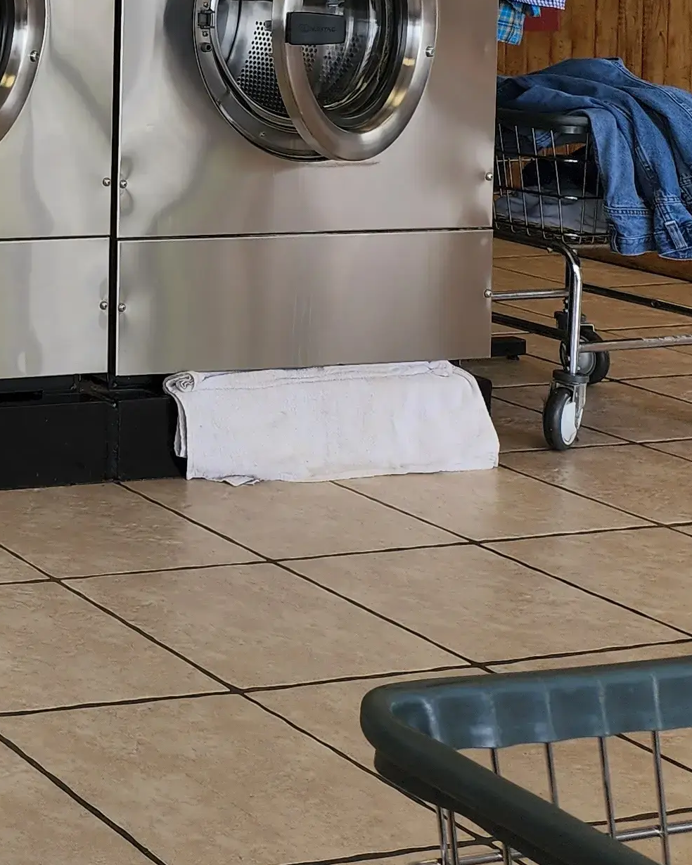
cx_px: -603
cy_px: -83
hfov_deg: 16.8
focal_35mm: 73
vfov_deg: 24.4
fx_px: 1869
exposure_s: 1/180
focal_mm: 6.4
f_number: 1.8
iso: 32
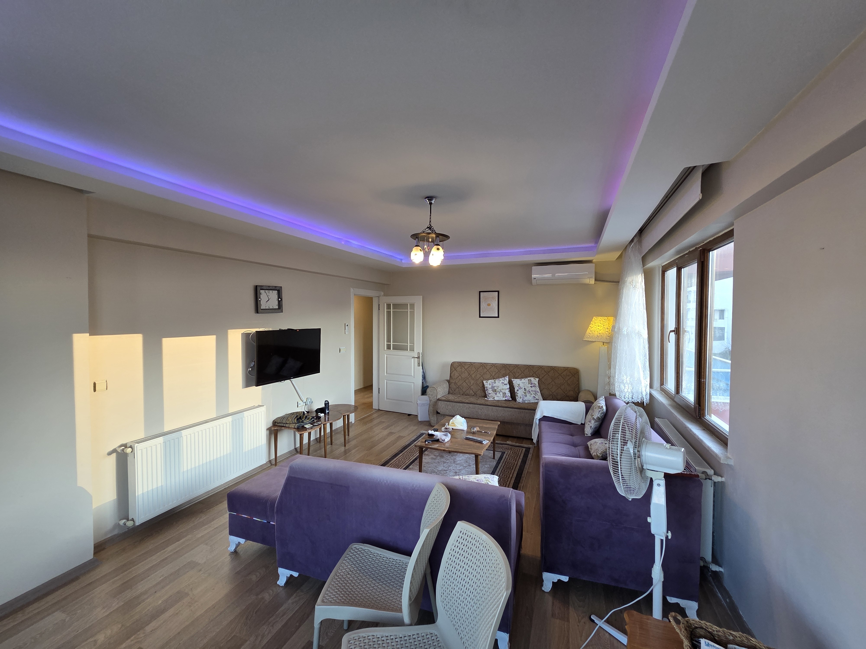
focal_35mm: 13
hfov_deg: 106.2
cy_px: 324
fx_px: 325
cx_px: 433
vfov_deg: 89.9
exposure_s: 1/100
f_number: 2.2
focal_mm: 2.2
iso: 125
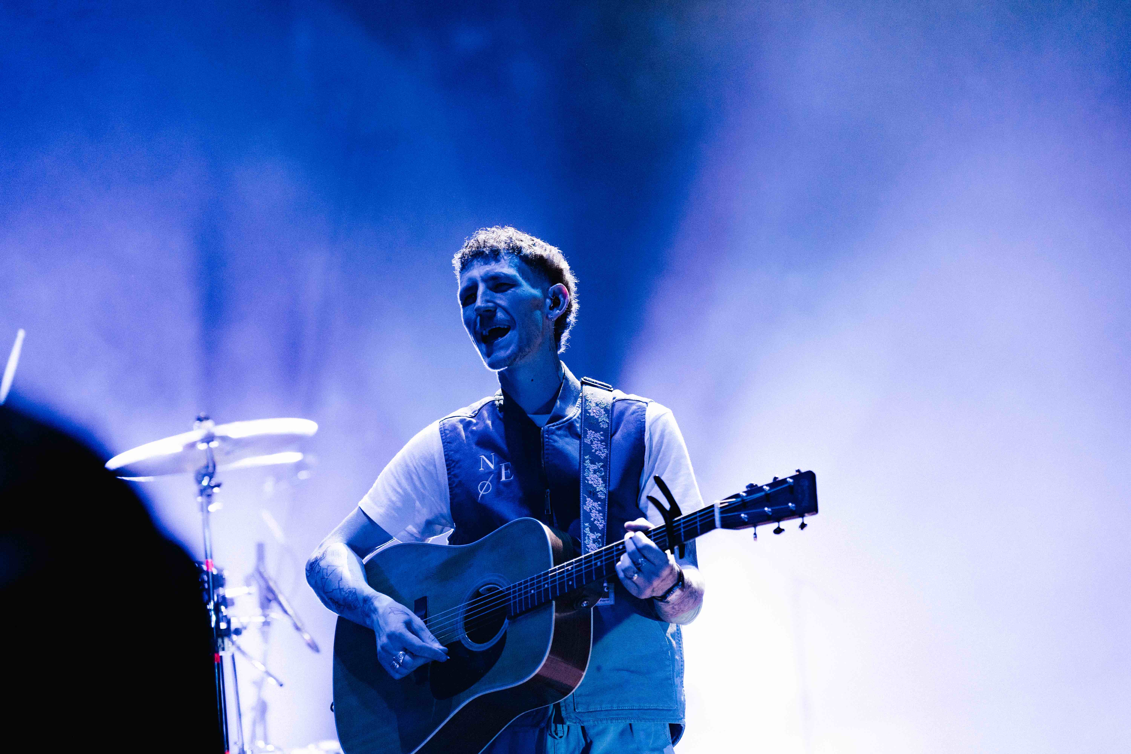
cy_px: 377
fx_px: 4210
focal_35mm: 134
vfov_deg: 10.2
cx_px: 566
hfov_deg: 15.3
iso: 2500
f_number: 2.8
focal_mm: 134
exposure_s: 1/400
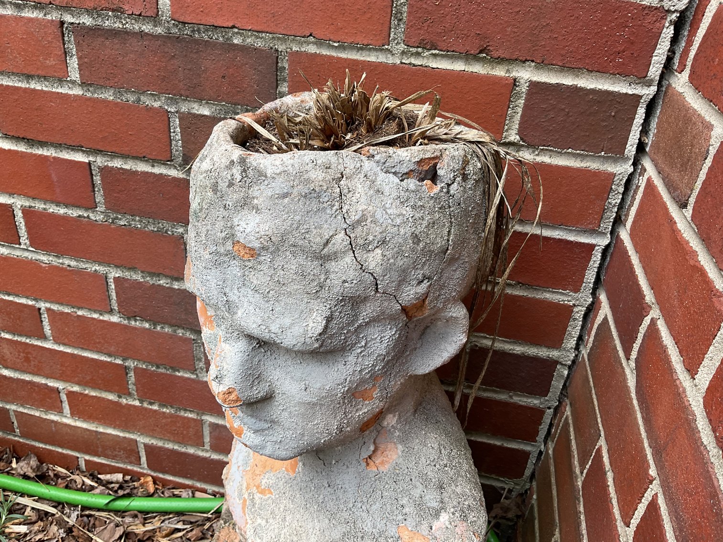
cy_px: 271
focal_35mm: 29
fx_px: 606
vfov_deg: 48.2
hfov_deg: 61.7
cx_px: 362
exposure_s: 1/165
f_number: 1.8
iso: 16
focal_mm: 3
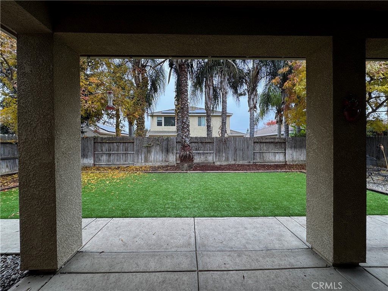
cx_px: 194
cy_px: 146
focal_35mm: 14
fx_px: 157
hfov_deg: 102.1
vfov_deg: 85.7
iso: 40
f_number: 2.2
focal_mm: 2.22
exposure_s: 1/192
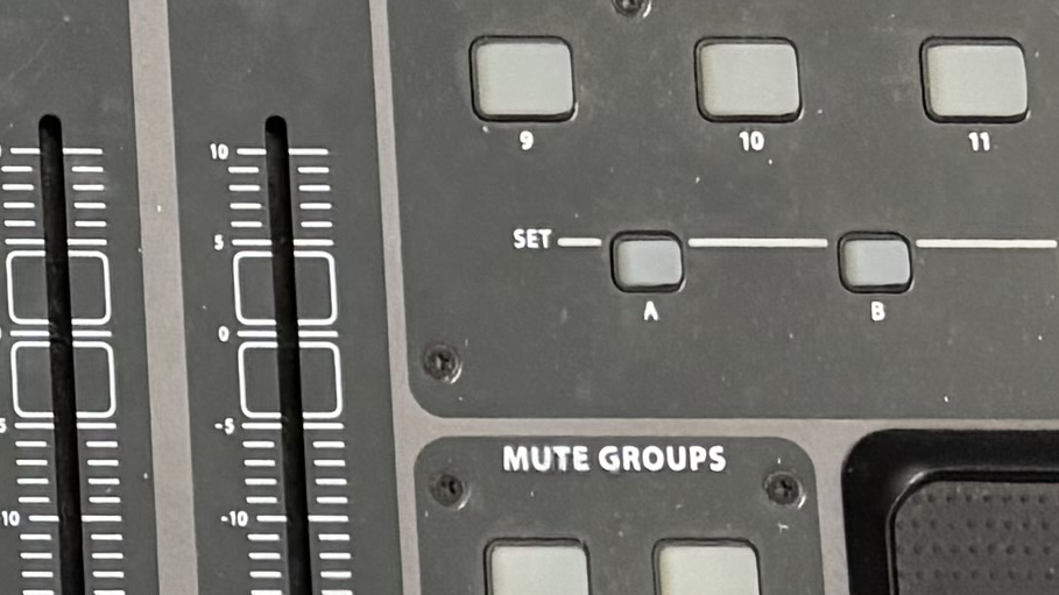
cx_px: -1542
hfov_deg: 10.3
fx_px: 4998
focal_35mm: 178
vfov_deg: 6.7
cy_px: -377
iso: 160
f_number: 1.6
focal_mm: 5.96
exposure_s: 1/50
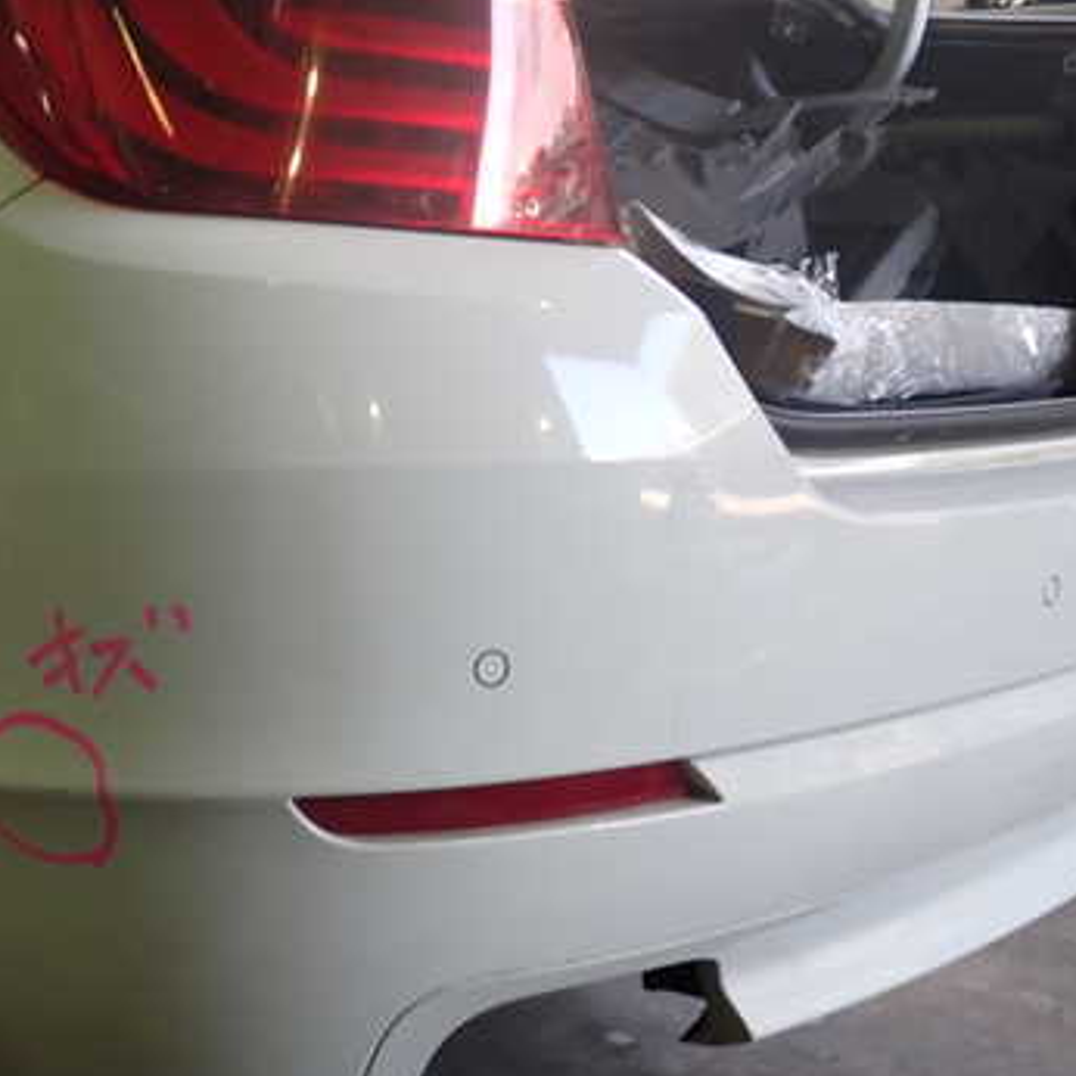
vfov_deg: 36.8
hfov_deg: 35.7
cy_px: 597
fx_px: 1618
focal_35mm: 46
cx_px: 230
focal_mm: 5.4
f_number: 2.3
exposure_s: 1/60
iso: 200
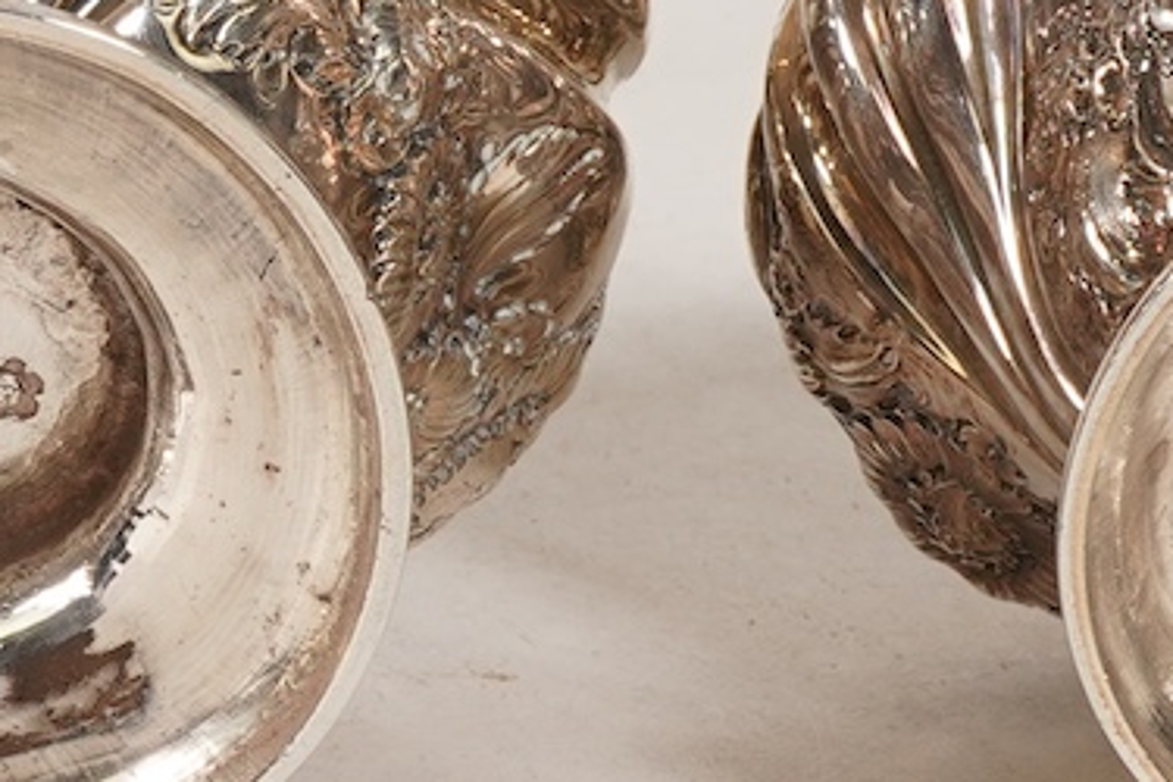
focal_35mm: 189
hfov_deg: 10.8
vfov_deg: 7.3
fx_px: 6158
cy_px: 591
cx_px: -25
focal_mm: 30
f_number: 22
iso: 400
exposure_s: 1/125
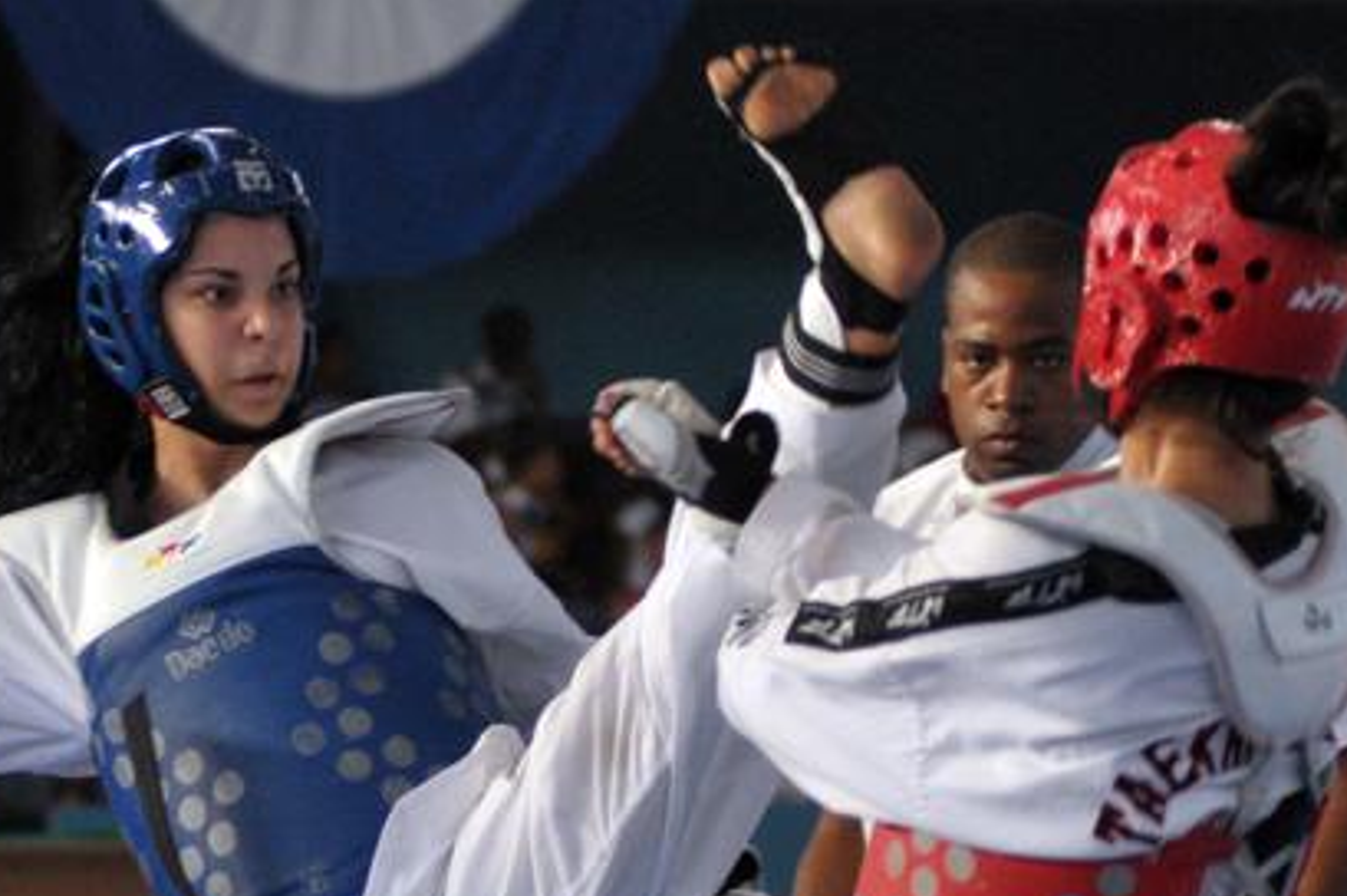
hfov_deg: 11.7
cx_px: 573
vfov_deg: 7.8
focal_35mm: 176
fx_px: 6580
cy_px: 654
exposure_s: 1/400
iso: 1250
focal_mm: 80
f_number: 2.8
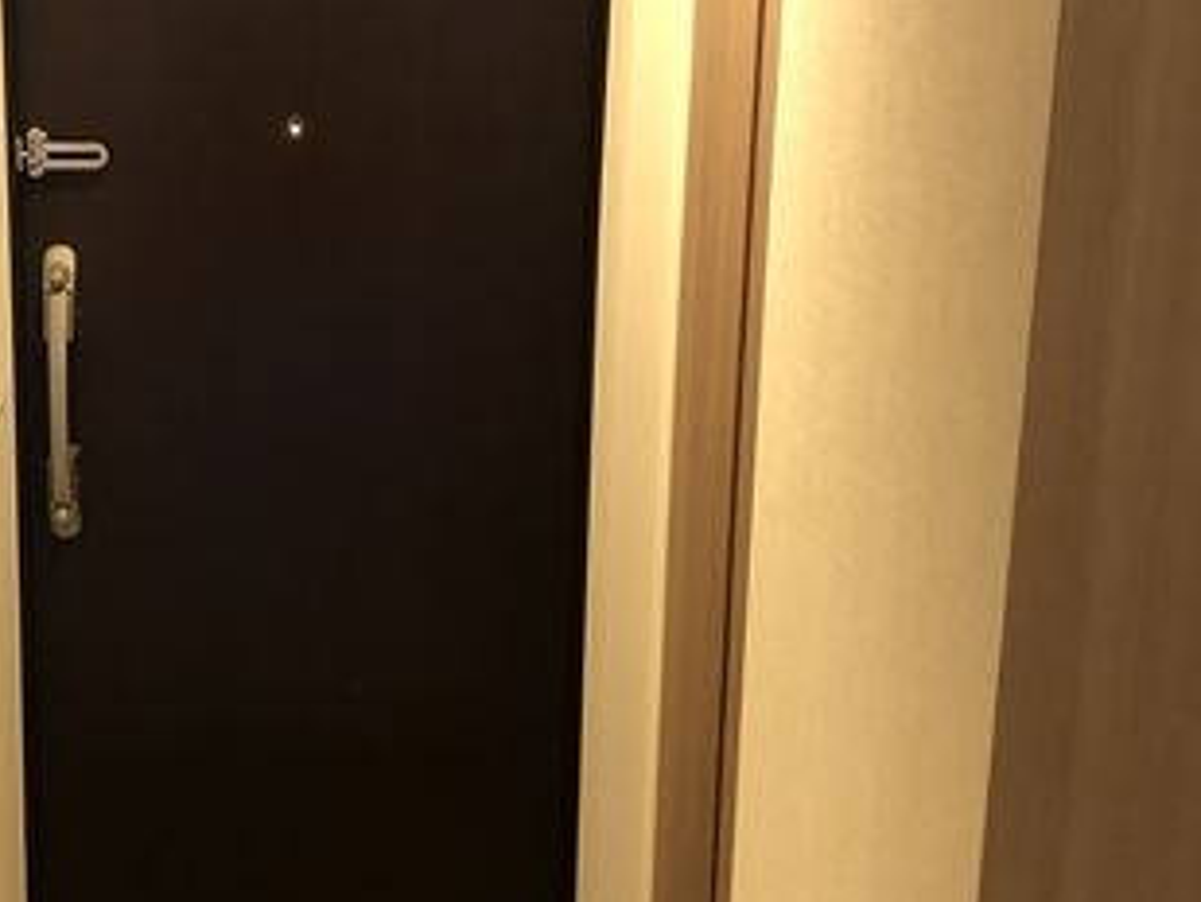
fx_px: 2013
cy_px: 362
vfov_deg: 25.2
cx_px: 268
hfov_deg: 32.5
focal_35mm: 58
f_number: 1.8
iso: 100
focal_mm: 3.99
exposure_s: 1/11
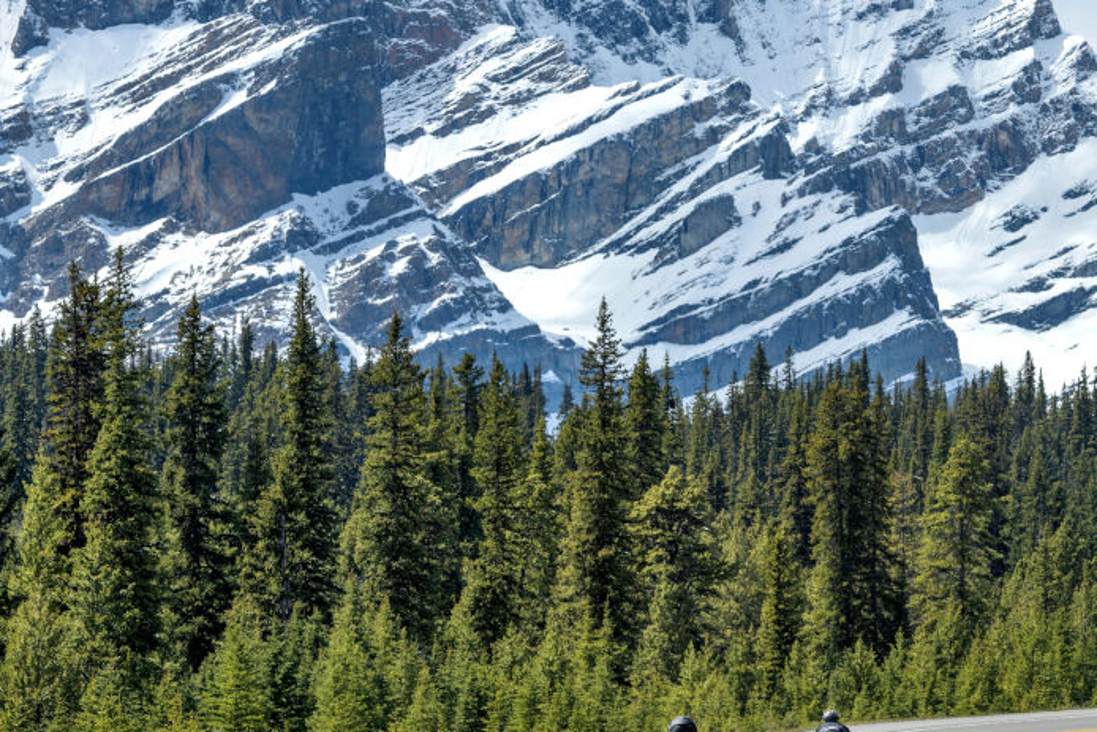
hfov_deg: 8.5
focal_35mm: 242
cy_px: 504
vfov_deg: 5.7
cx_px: 794
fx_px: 7375
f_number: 8
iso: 31
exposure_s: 1/400
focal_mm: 105
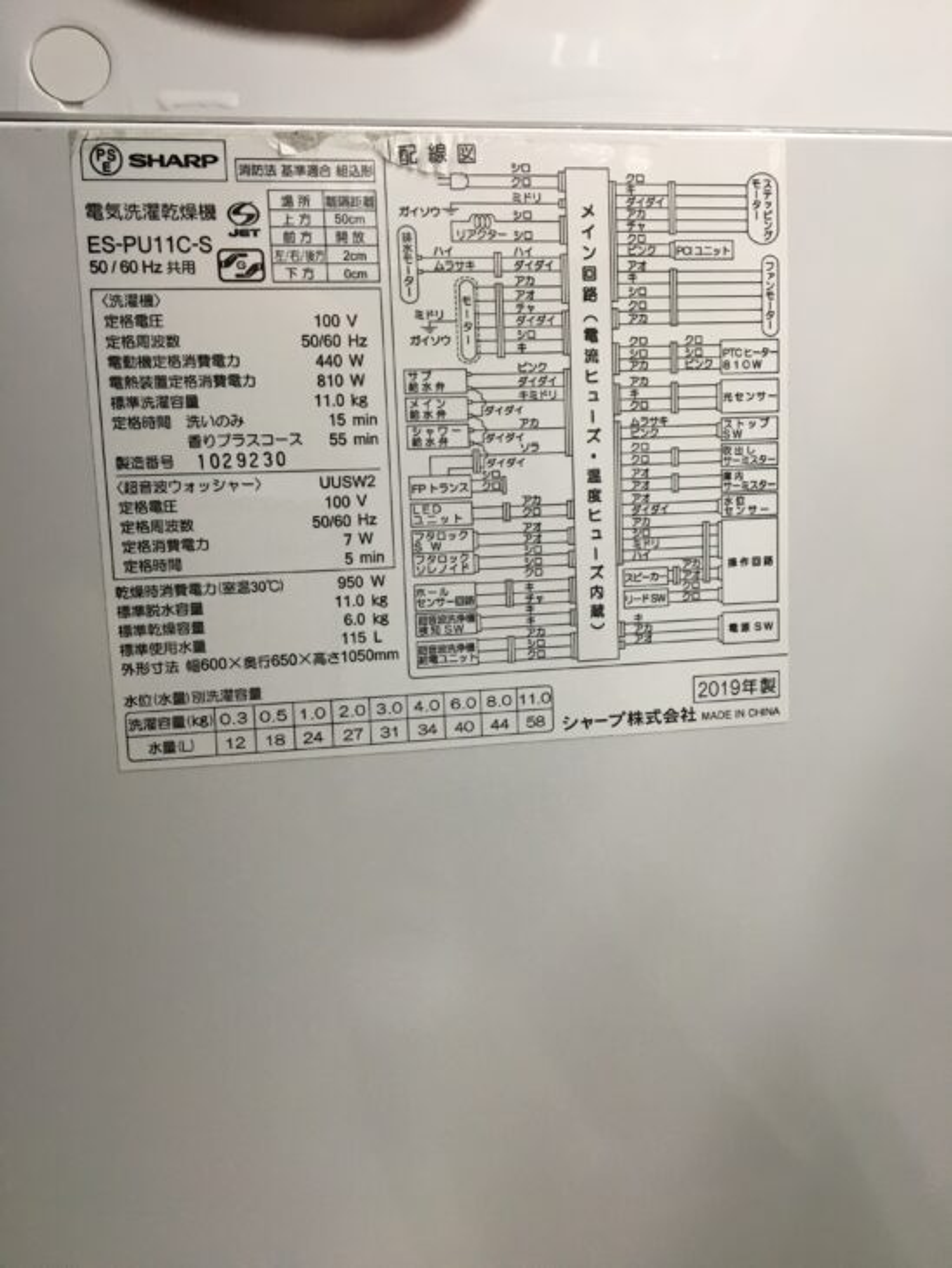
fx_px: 1063
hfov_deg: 48.3
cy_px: 634
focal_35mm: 29
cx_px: 476
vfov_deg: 61.6
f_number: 2.2
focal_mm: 4.15
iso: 80
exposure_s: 1/30
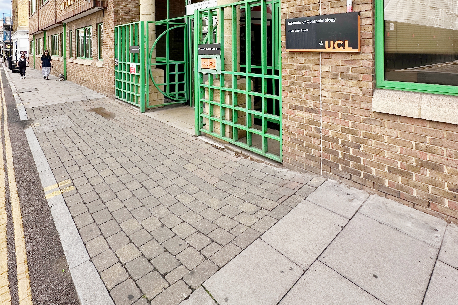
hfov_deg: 84.0
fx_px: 254
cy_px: 48
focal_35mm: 20
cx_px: 224
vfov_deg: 56.0
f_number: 2.2
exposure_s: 1/416
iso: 40
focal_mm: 2.22
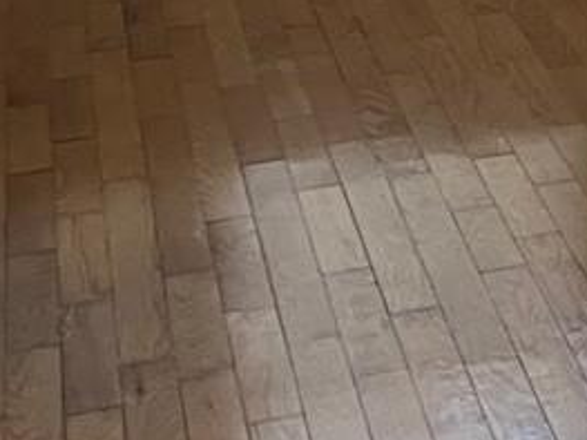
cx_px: 1495
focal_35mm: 152
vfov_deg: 9.3
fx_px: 2576
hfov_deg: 10.7
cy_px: -342
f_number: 1.6
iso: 200
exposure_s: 1/60
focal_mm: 5.1
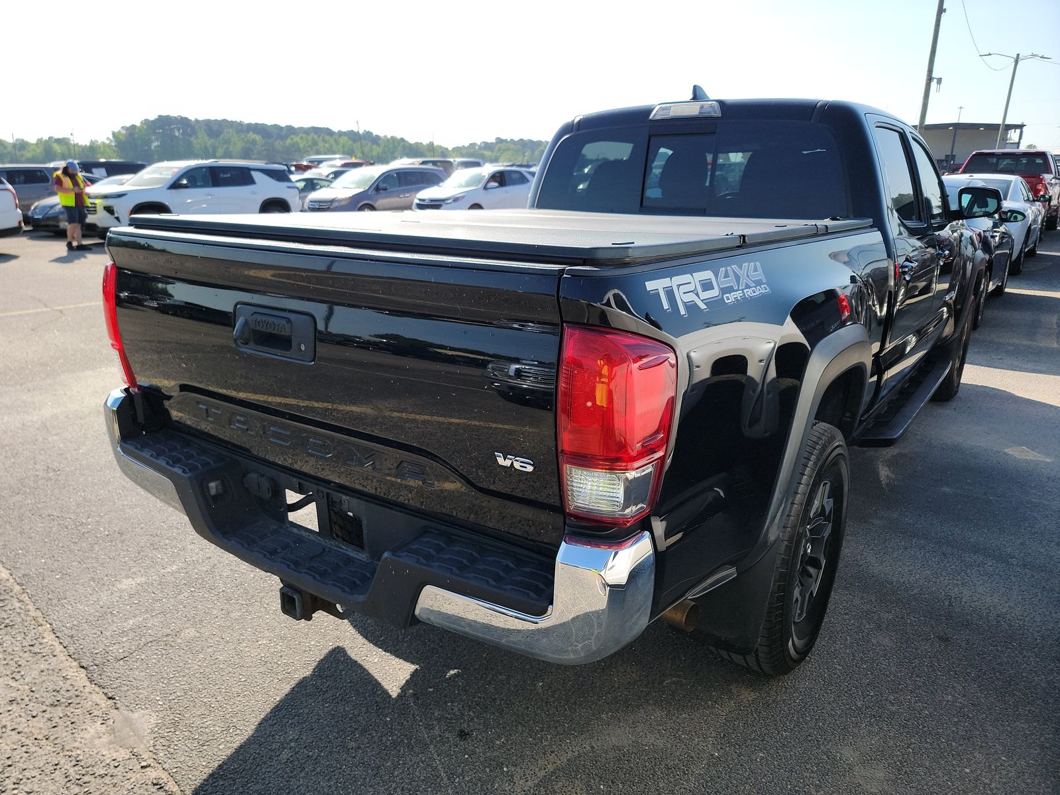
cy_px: 398
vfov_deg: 56.8
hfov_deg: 71.6
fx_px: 735
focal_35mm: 24
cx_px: 530
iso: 50
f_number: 1.8
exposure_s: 1/526
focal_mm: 6.7
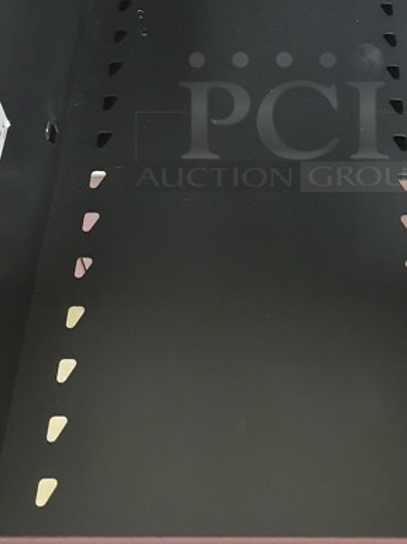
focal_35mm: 53
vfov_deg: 35.2
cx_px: 284
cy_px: 117
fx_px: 832
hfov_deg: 27.2
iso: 1250
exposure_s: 1/20
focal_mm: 4.6
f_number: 2
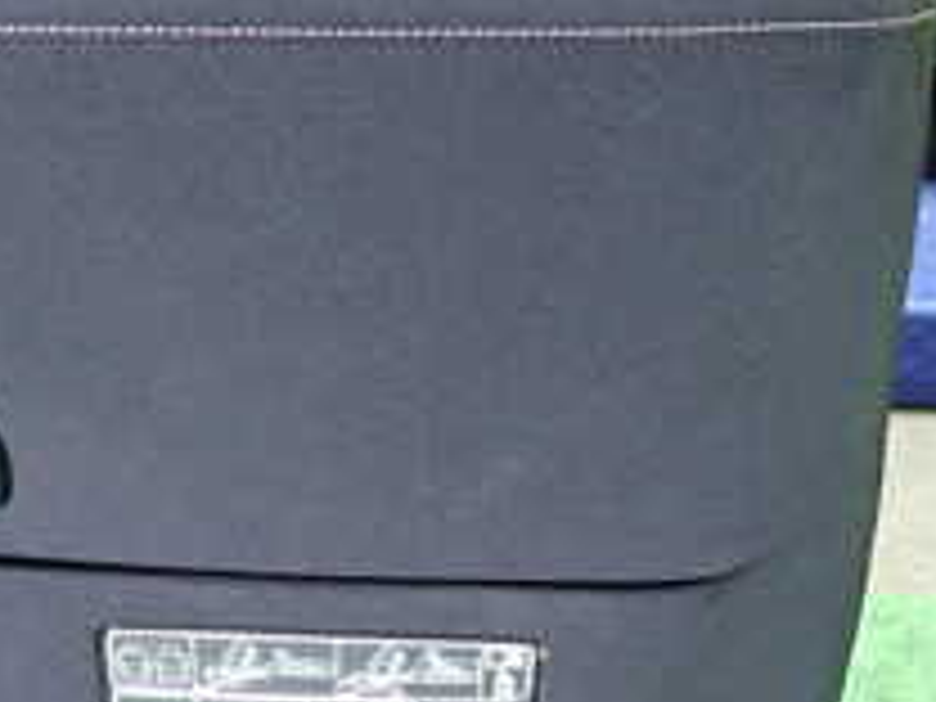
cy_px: 418
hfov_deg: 27.0
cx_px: 392
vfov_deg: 20.4
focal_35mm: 72
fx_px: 1947
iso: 640
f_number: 2
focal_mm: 4.5
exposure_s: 1/30
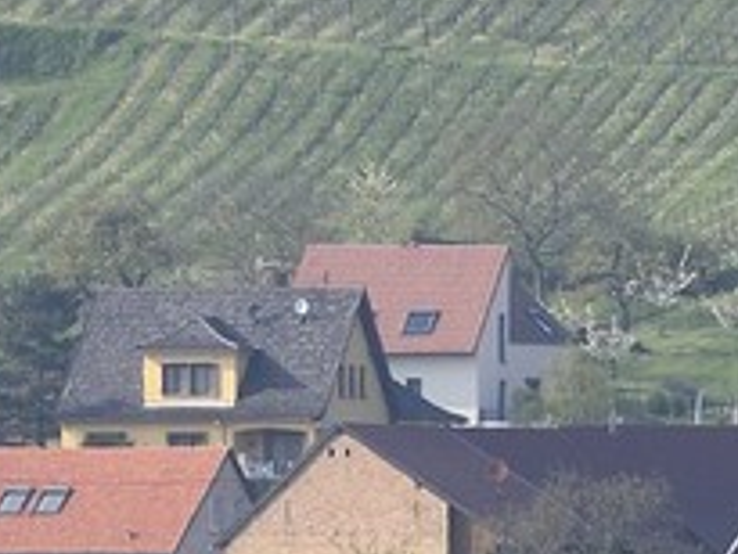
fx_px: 32062
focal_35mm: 1503
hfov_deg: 1.3
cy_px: 518
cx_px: 2768
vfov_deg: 1.0
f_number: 9
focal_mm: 200
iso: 200
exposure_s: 1/320
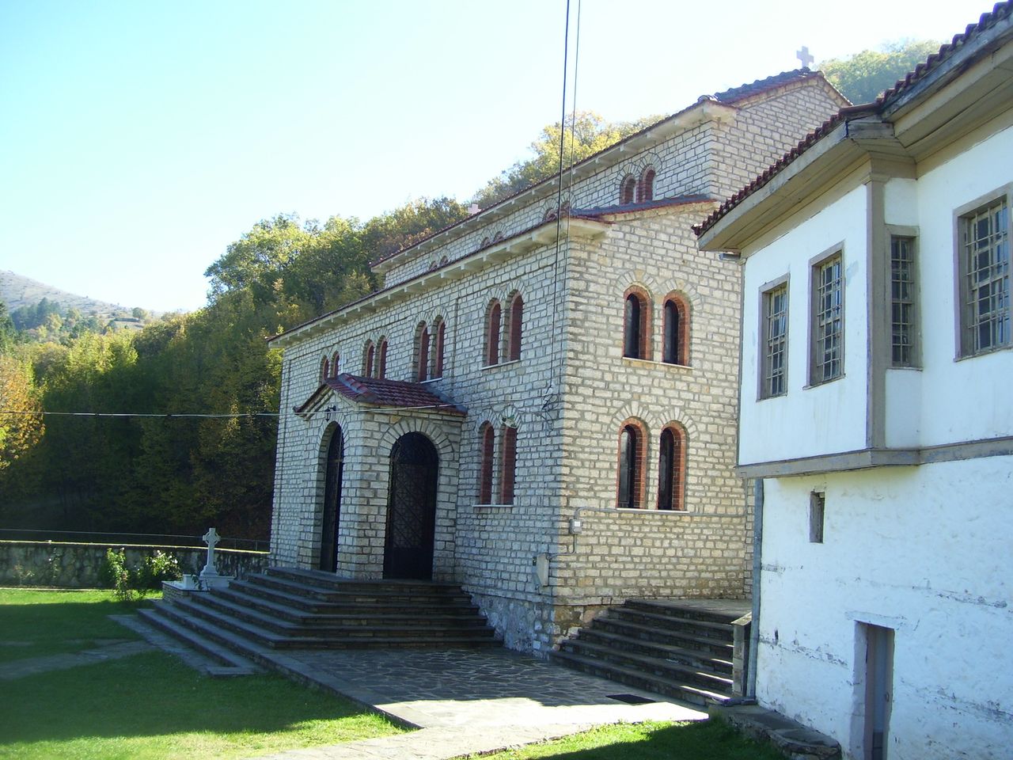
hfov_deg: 50.1
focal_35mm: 37
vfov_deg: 38.7
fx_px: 1083
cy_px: 380
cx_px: 506
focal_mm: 6
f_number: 2.7
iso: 80
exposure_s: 1/350
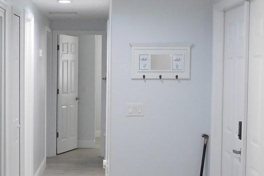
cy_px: 98
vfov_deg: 19.2
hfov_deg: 28.4
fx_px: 521
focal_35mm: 71
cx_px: 103
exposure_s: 1/30
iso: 400
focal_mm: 4.5
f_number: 3.4
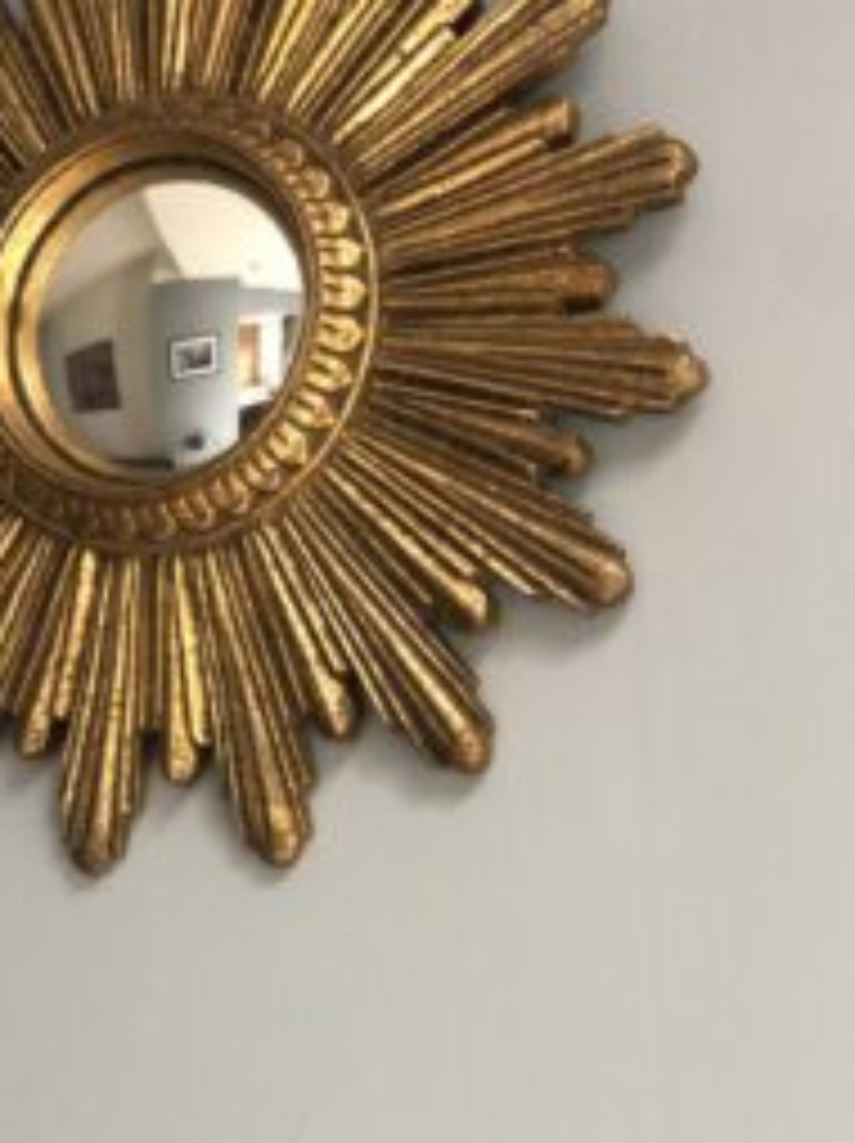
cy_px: 464
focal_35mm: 82
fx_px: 2705
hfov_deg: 17.9
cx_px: 230
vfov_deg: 23.8
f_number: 2.4
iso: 160
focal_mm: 6
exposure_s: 1/15
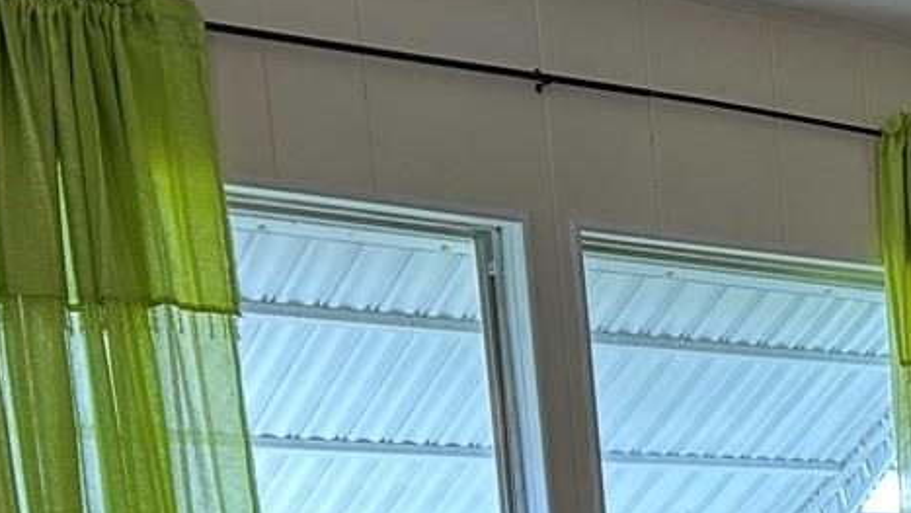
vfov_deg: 11.4
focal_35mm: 97
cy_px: 973
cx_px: 1506
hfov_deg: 18.5
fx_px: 2344
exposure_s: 1/120
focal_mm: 5.7
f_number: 1.5
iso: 80
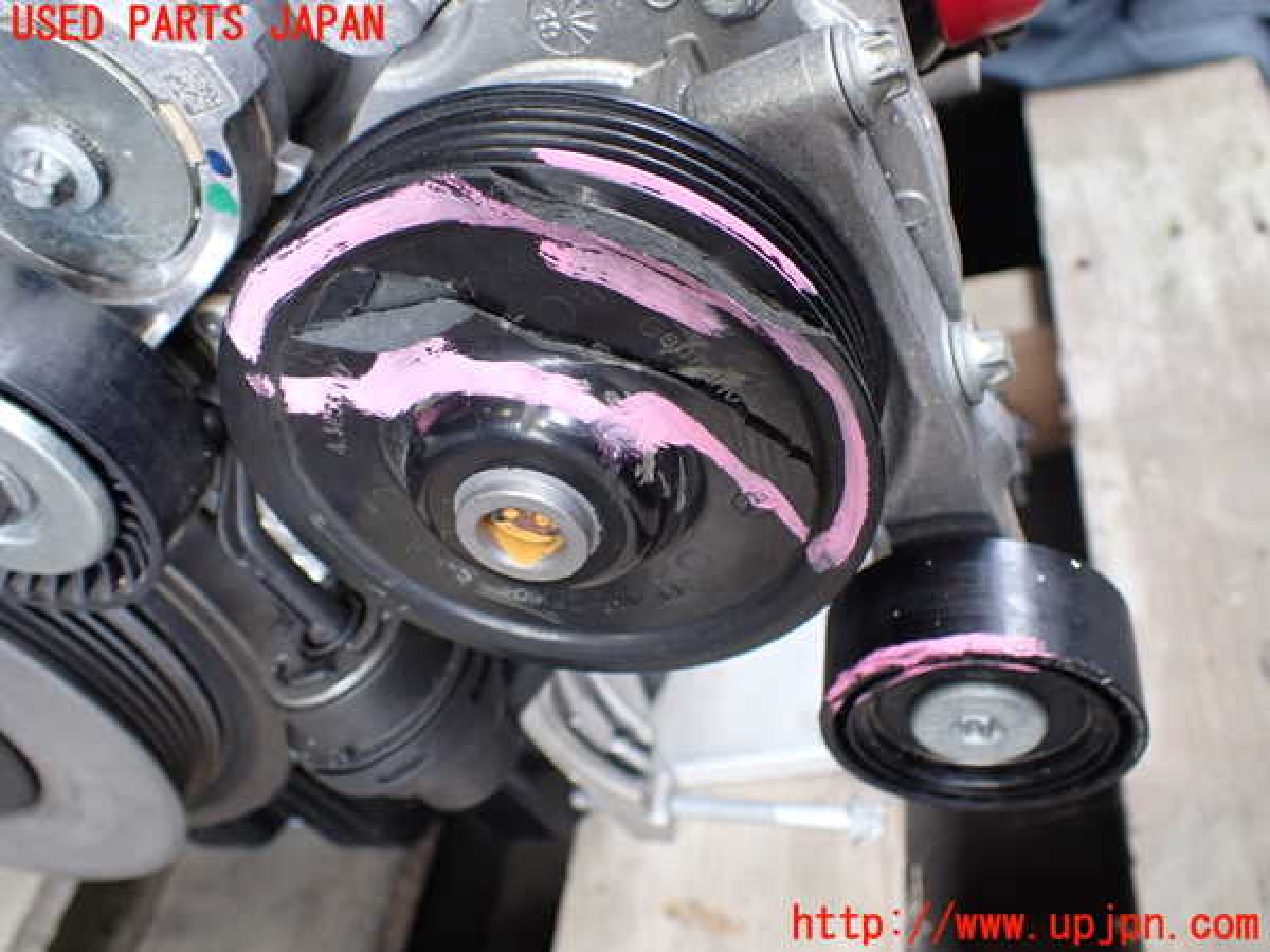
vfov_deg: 46.8
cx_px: 635
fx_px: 1101
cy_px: 476
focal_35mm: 30
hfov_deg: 60.0
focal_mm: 5.4
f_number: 2.3
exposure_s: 1/125
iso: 250
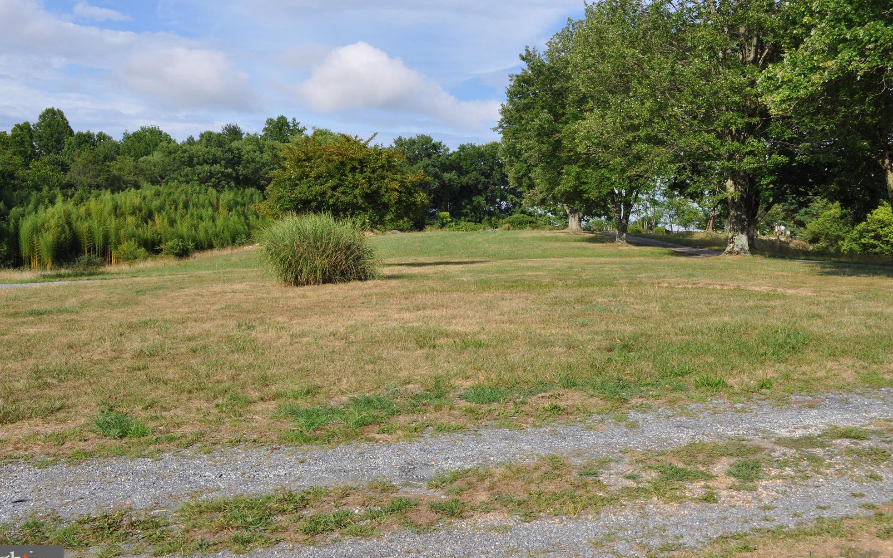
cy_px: 269
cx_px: 428
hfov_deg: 55.3
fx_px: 852
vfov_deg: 36.3
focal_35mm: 35
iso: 200
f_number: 9
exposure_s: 1/320
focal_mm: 22
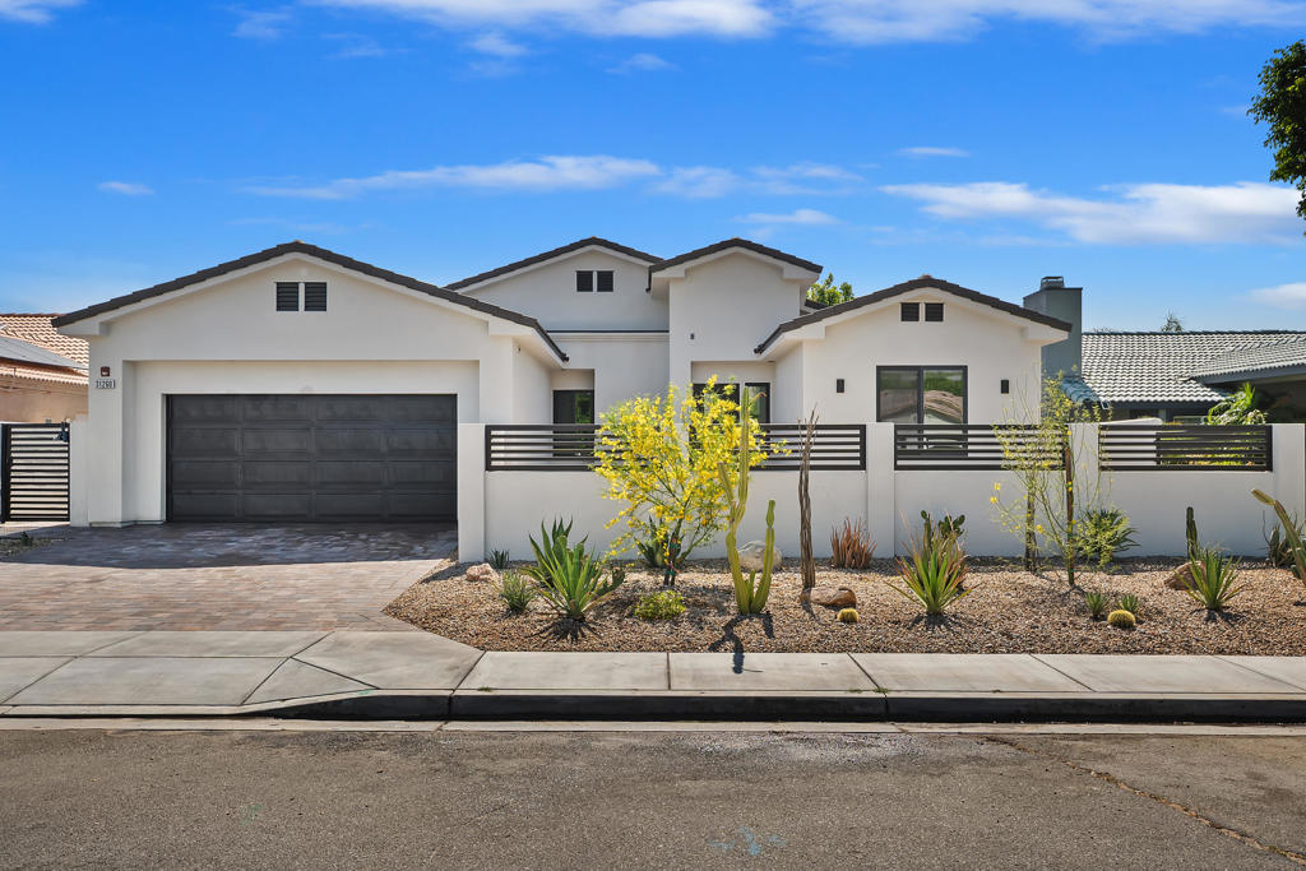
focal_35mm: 30
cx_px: 653
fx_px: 1088
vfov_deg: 43.6
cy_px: 436
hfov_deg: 61.9
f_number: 8
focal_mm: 20
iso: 100
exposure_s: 1/160
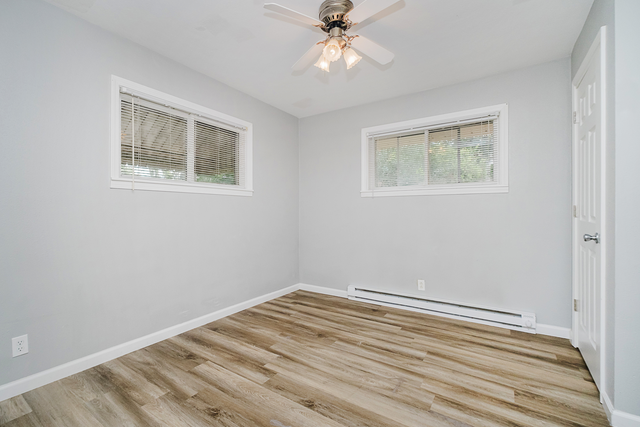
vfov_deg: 73.7
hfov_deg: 96.6
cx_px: 302
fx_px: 284
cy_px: 218
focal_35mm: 16
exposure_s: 1/160
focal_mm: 10
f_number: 4
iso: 500
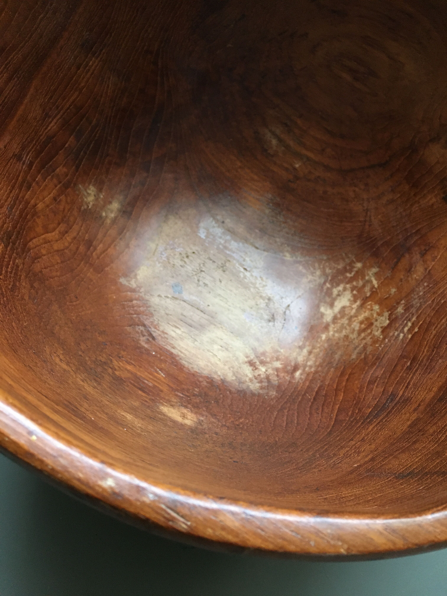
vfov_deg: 61.7
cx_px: 224
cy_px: 298
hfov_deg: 48.2
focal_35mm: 29
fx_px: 499
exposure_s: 1/20
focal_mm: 4.15
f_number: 2.2
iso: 200
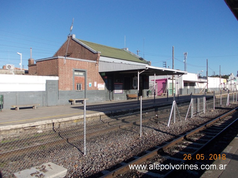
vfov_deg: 49.7
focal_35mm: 28
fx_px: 192
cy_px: 89
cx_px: 119
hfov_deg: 63.5
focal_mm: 4
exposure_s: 1/400
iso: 80
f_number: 5.4
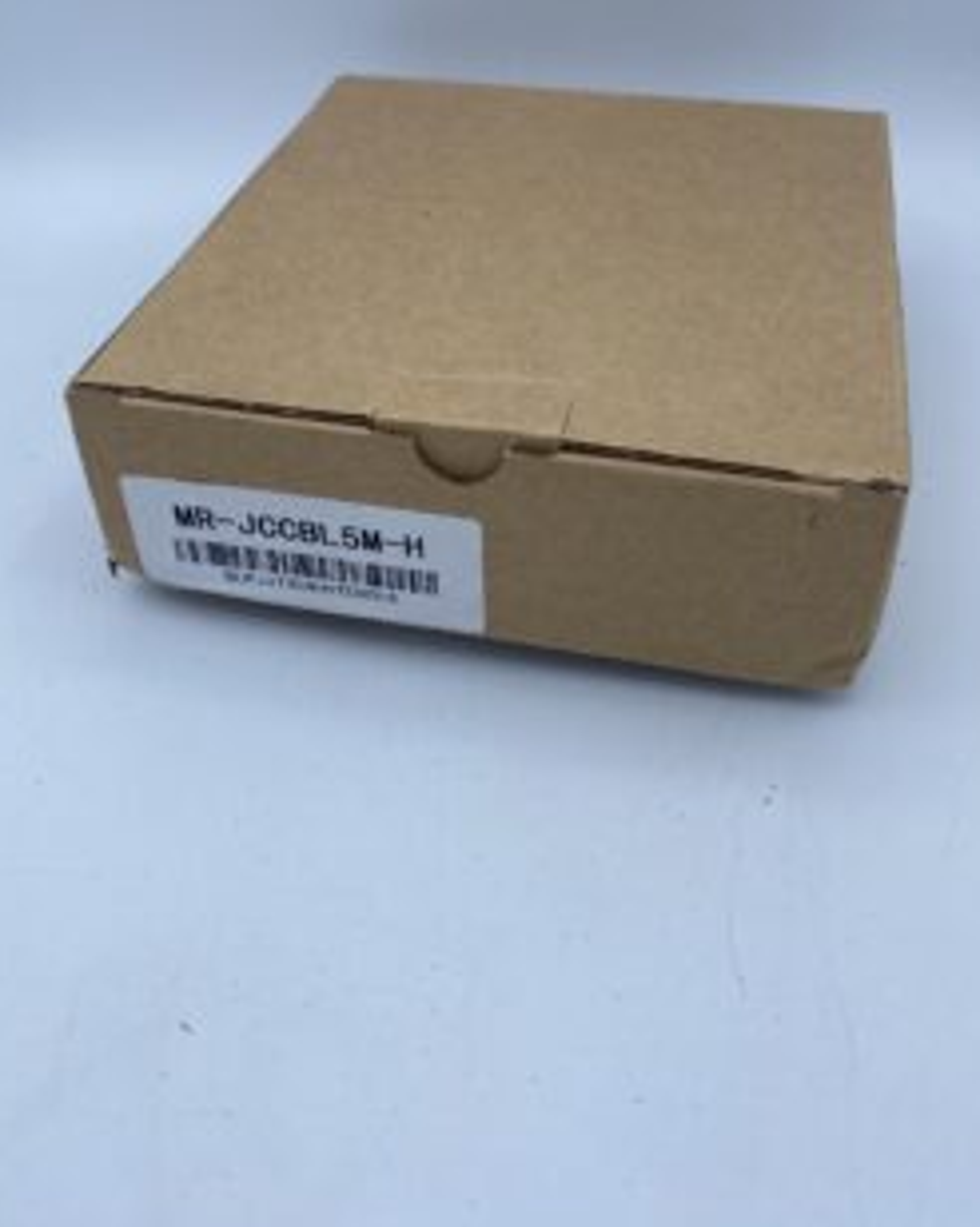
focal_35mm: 33
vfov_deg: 53.7
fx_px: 1198
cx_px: 486
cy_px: 466
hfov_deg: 44.5
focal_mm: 4.25
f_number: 1.8
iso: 32
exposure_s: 1/1464
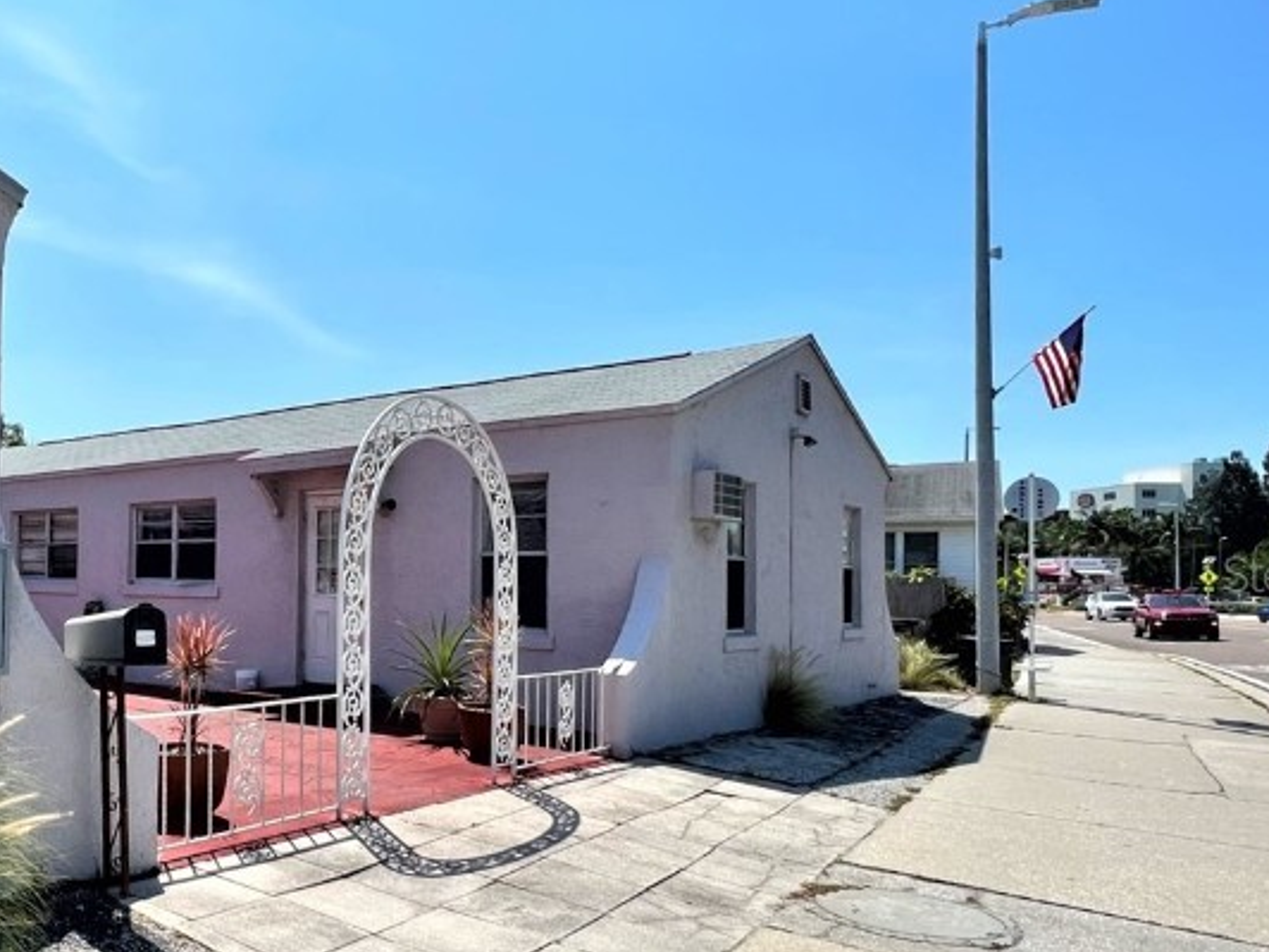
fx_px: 916
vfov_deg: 54.5
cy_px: 573
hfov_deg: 62.6
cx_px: 227
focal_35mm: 25
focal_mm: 1.57
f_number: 1.8
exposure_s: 1/2370
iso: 32
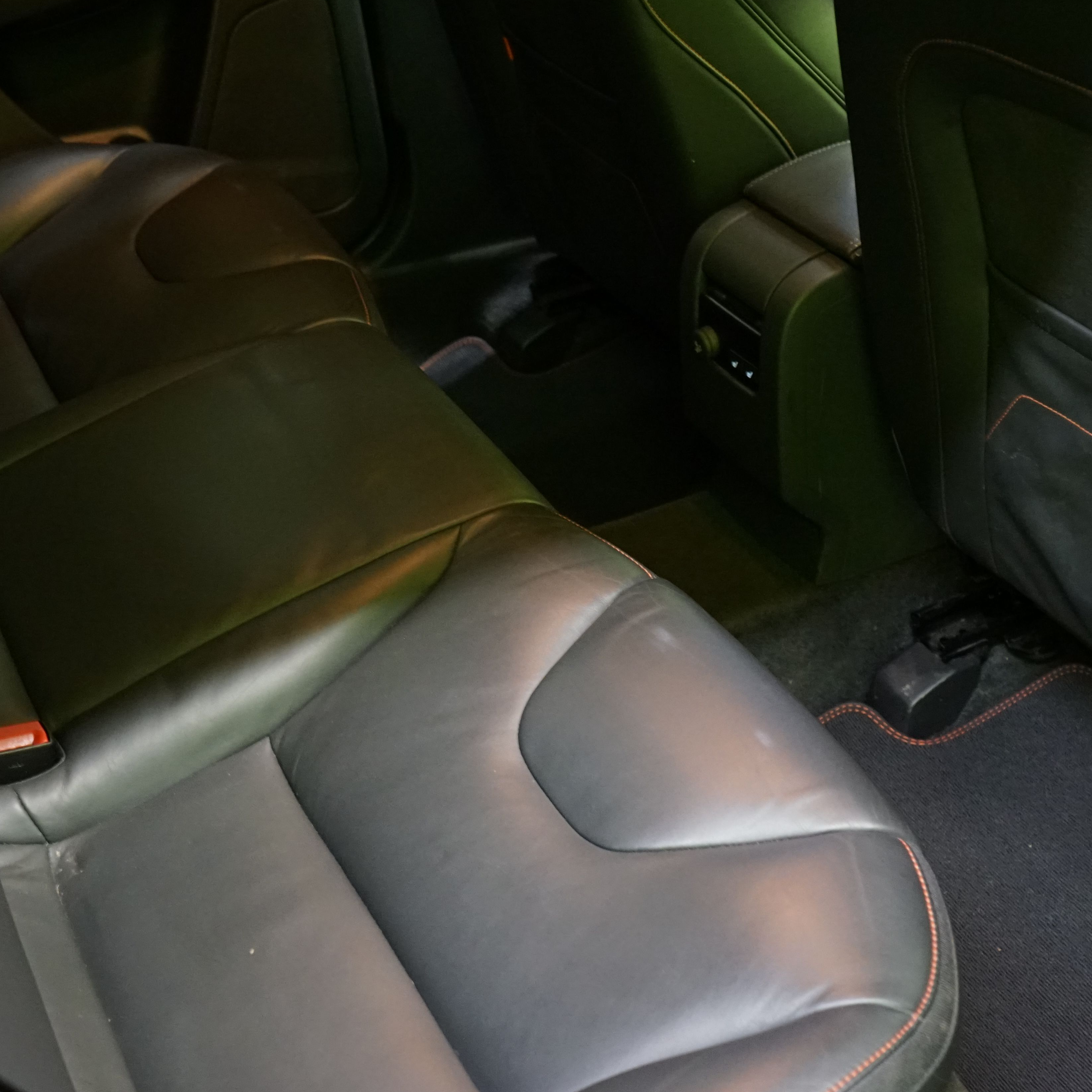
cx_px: 529
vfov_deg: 37.6
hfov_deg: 37.5
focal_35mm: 45
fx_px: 1606
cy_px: 559
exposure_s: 1/20
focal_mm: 29
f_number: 5
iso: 4000
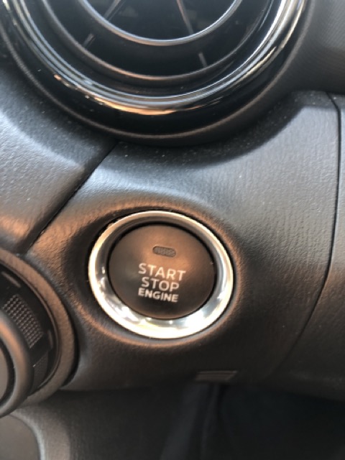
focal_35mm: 28
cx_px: 172
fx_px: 372
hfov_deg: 49.7
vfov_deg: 63.4
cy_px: 230
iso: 40
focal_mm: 3.99
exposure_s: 1/24
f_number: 1.8
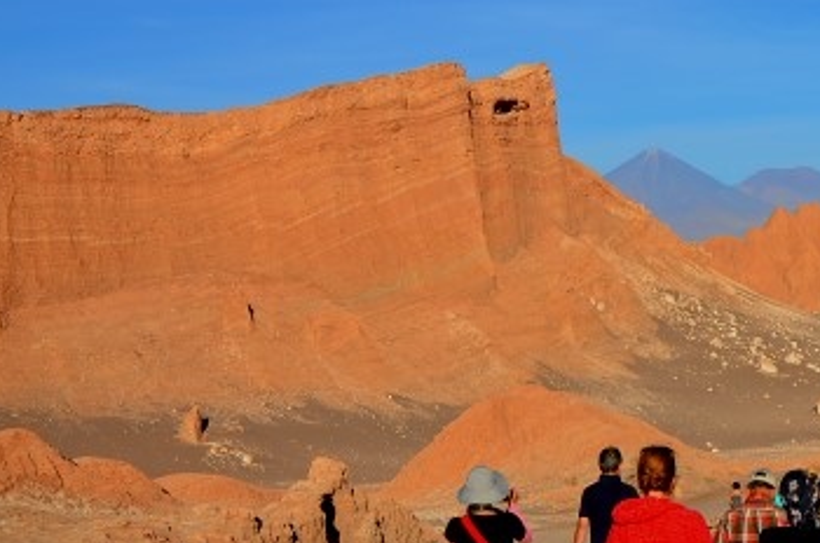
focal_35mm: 85
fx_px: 1931
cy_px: 264
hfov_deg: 23.4
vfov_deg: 16.0
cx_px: 733
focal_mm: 31
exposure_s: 1/200
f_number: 10
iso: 100
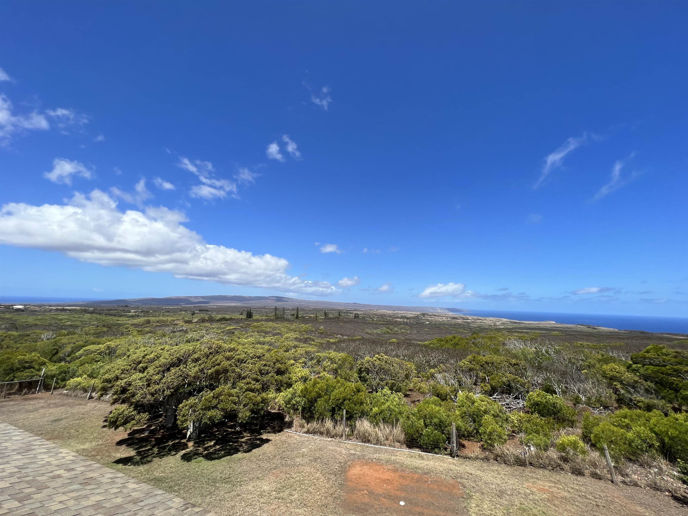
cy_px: 258
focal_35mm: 13
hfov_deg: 106.2
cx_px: 344
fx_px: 258
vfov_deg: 89.9
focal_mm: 1.57
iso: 32
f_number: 1.8
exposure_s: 1/2370
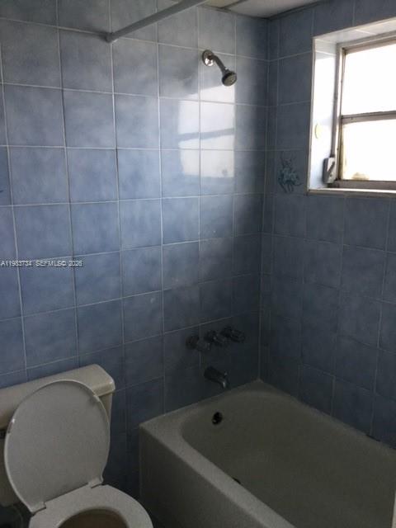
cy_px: 264
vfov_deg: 58.4
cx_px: 198
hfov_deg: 45.4
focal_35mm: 31
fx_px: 473
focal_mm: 3.3
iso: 32
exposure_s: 1/30
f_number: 2.4
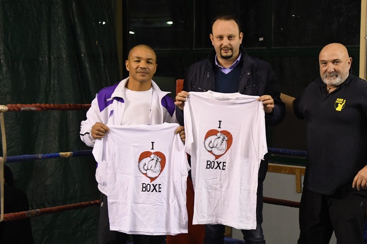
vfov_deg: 18.5
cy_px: 150
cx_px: 275
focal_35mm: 74
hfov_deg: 27.1
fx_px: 752
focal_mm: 31
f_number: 4.5
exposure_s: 1/160
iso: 2500
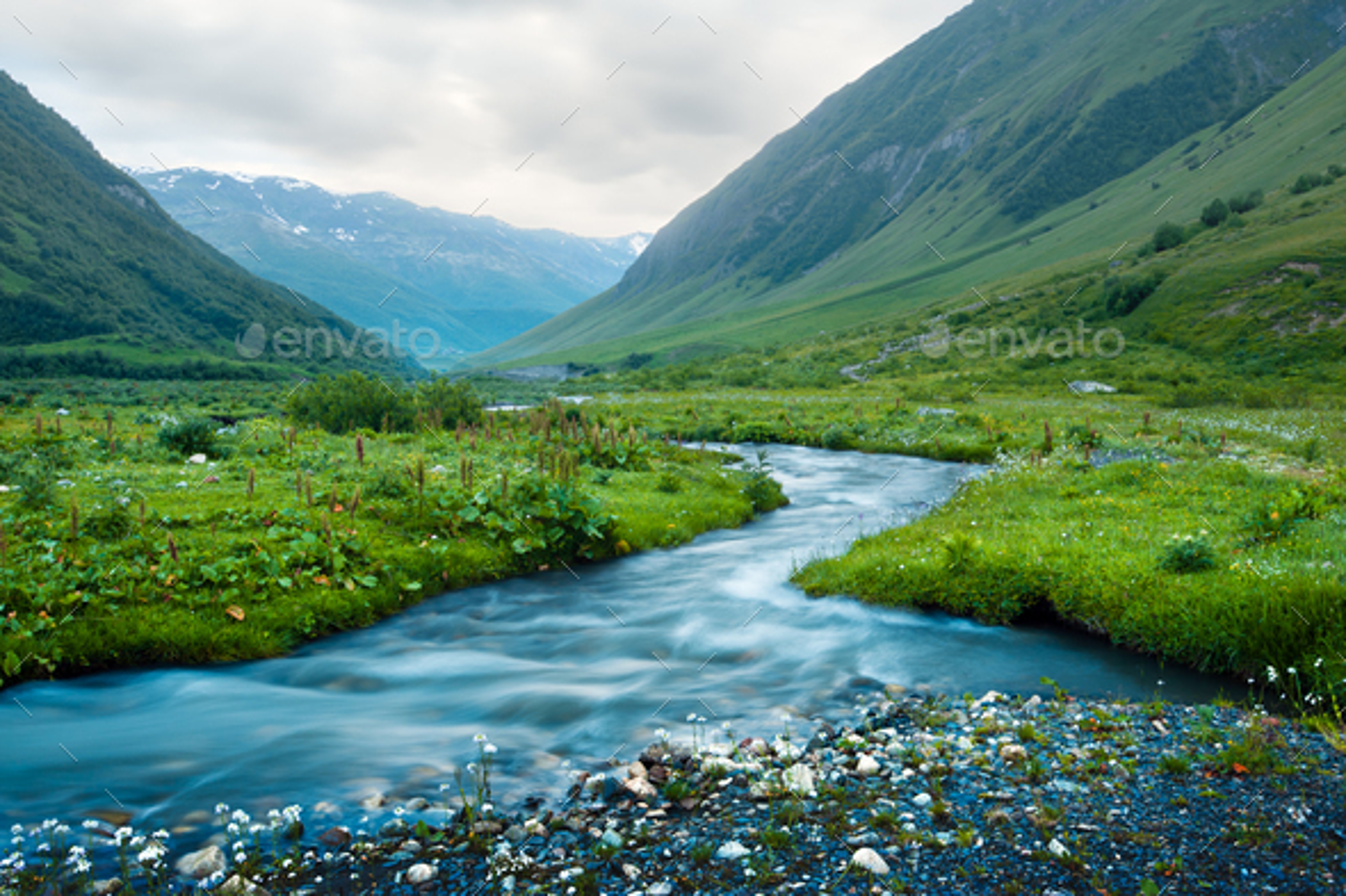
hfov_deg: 54.4
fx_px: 1308
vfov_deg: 37.8
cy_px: 448
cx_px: 673
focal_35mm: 35
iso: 200
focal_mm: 35
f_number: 16
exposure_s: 2
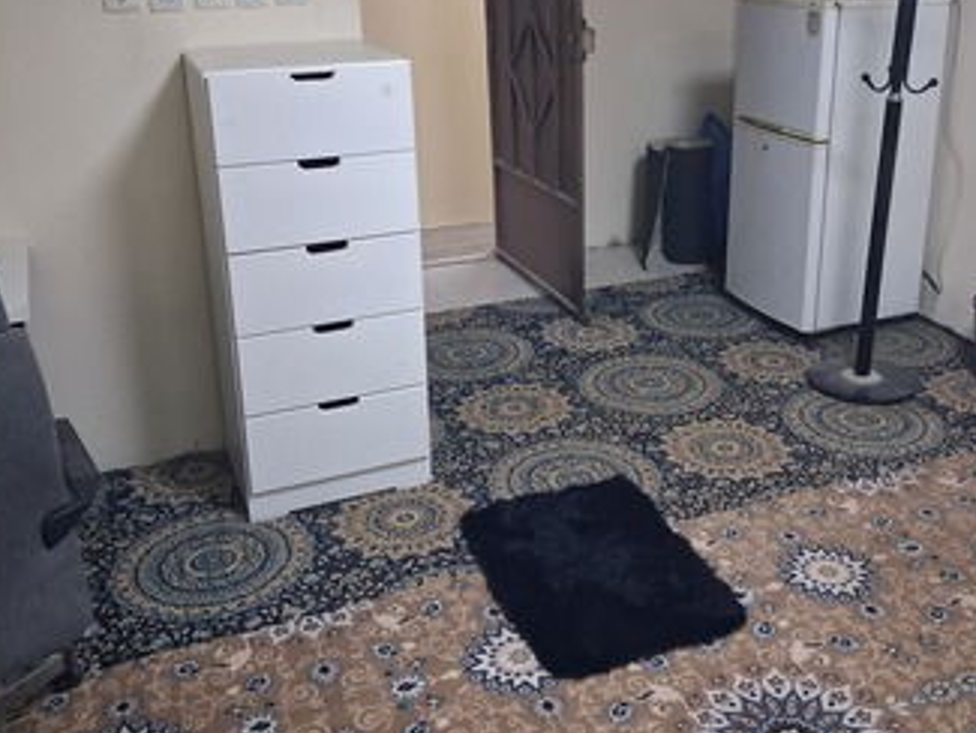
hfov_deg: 48.8
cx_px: 548
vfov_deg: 37.4
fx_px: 1072
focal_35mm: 38
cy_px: 257
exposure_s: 1/60
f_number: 1.8
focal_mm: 4
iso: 640
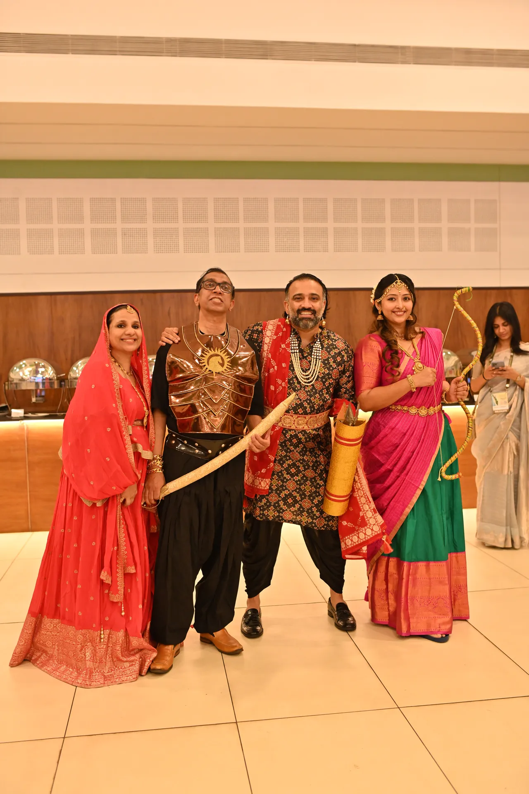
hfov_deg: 37.9
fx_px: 771
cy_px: 397
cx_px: 264
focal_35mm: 35
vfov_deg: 54.4
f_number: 2.2
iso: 1250
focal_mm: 35
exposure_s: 1/200
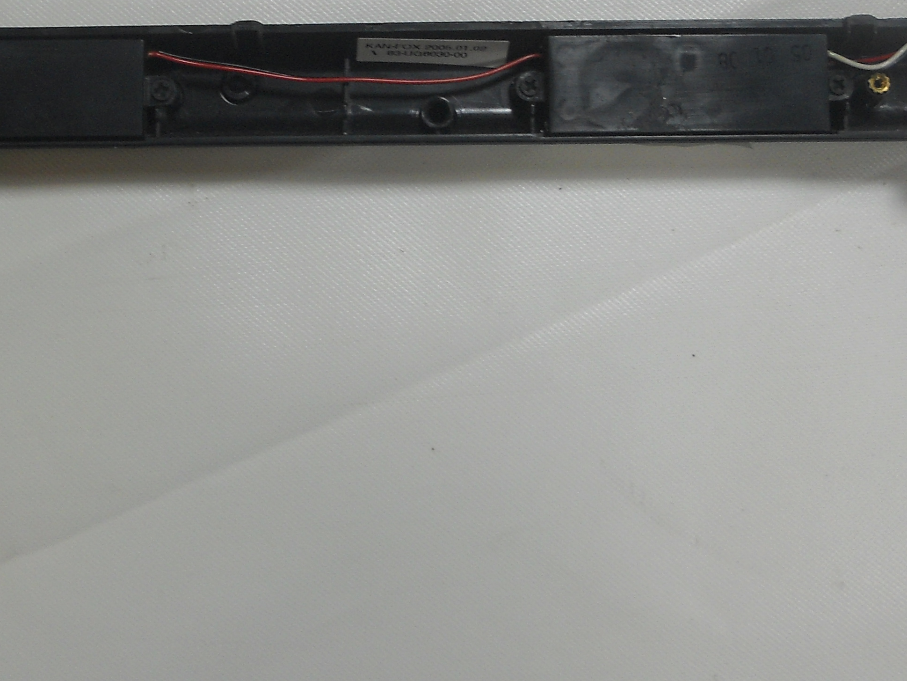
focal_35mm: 69
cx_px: 363
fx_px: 1808
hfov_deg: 28.1
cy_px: 161
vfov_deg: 21.1
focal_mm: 6.72
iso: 160
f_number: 3.1
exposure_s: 1/30
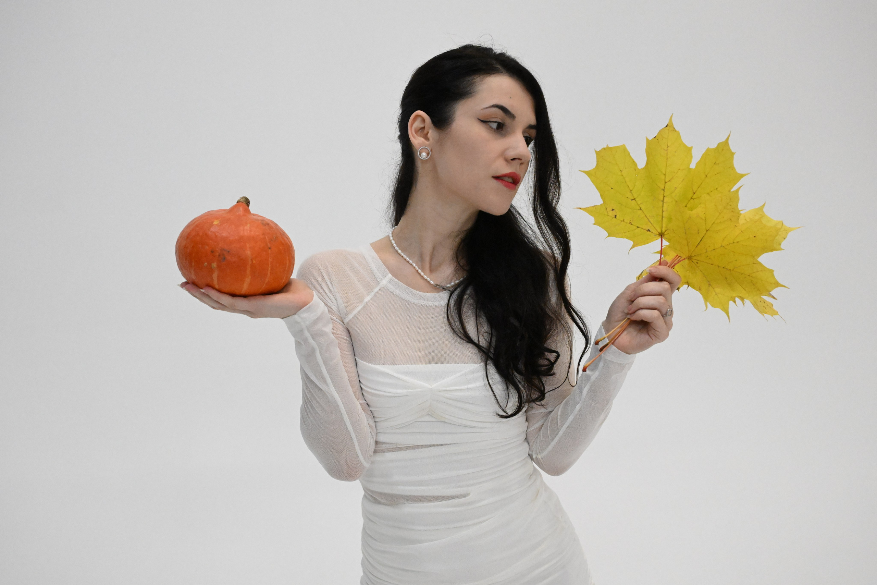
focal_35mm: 41
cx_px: 438
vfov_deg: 32.6
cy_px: 292
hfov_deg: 47.4
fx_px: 999
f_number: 4.5
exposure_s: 1/800
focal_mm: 41
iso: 12800
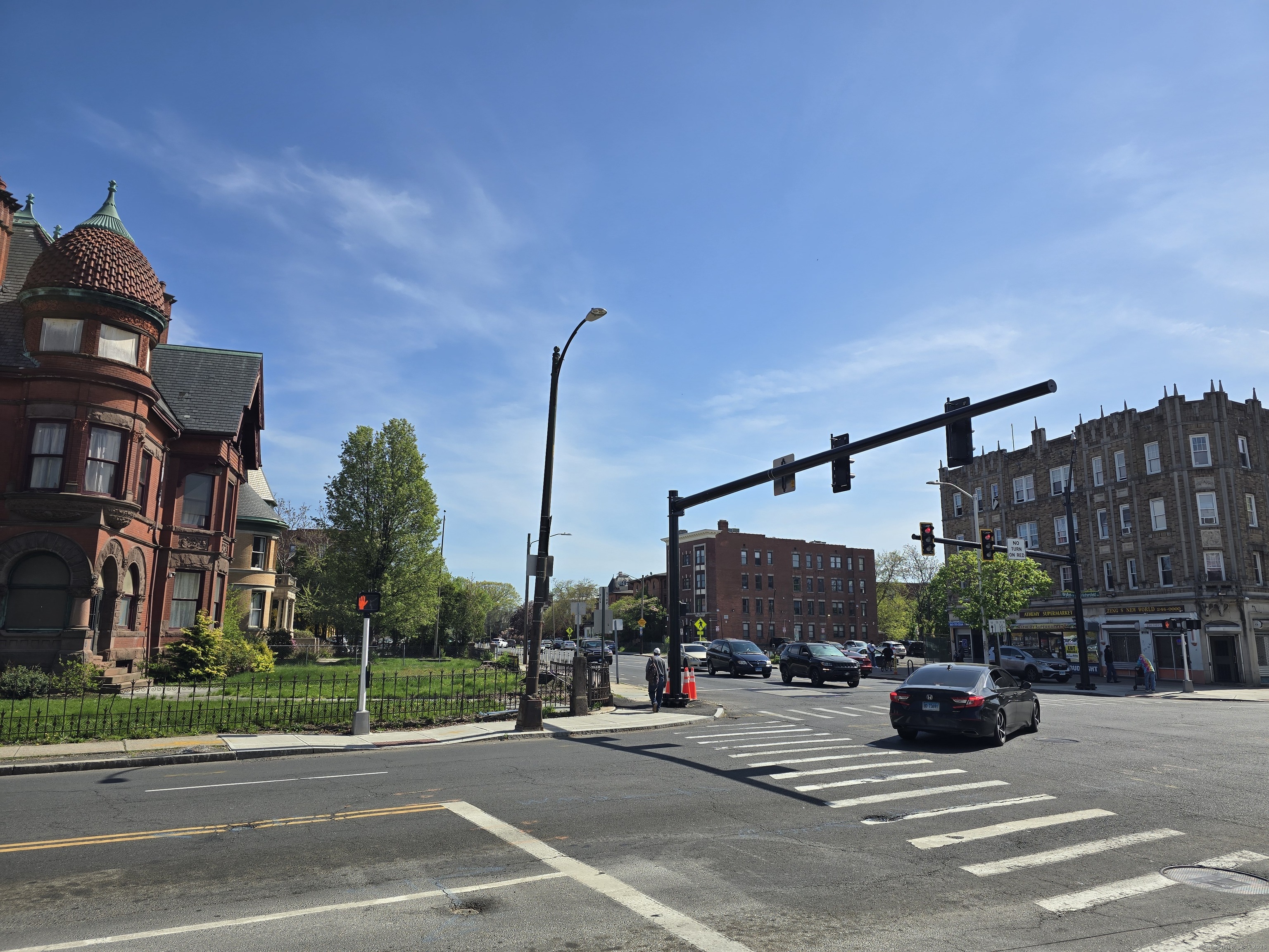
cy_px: 476
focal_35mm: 23
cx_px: 634
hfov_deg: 73.9
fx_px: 843
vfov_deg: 58.9
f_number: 1.7
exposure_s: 1/1081
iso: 12
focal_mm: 6.3
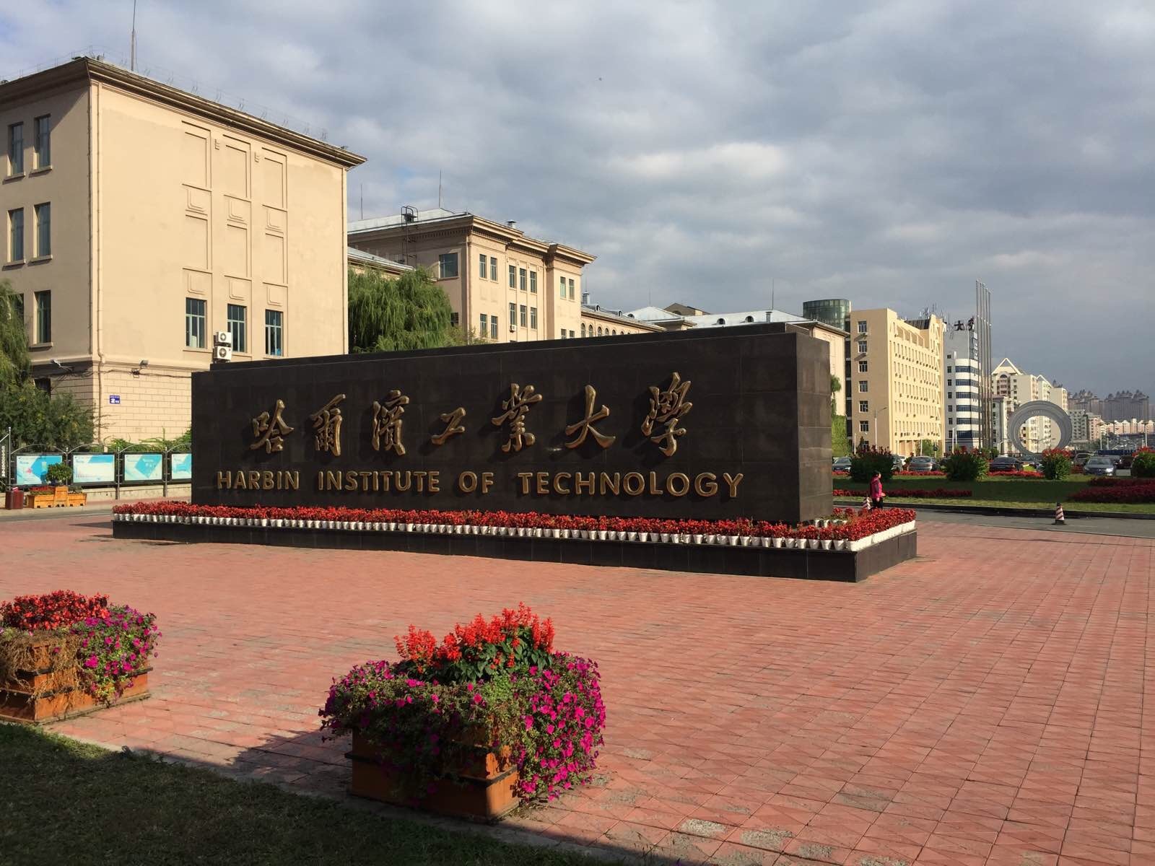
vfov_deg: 48.2
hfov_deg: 61.7
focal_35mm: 29
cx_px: 578
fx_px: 968
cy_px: 433
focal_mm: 4.15
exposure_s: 1/2326
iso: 32
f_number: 2.2
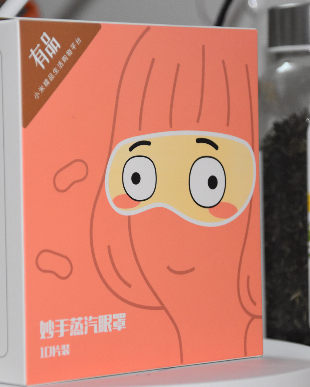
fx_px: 1820
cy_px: 194
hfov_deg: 9.7
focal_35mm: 159
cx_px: 120
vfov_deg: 12.2
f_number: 5.3
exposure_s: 1/60
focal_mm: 75
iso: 3600
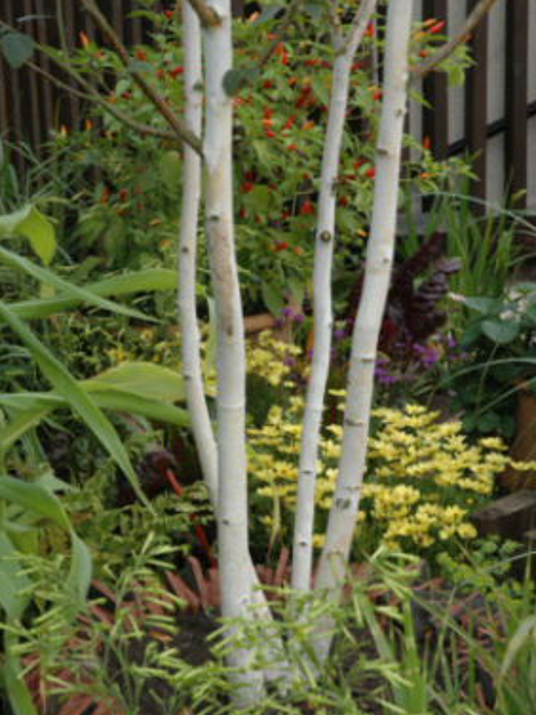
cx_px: 266
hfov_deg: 16.3
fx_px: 1869
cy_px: 390
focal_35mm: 91
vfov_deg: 21.6
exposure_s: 1/320
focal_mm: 55
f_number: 7.1
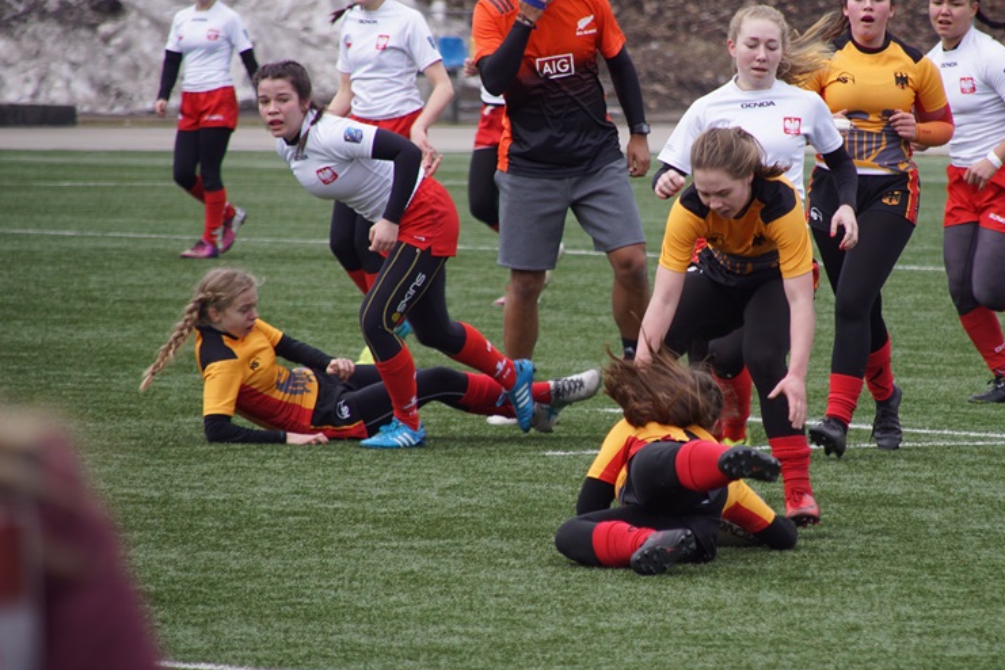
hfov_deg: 5.1
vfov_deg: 3.4
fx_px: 11305
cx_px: 671
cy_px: 334
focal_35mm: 405
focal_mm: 200
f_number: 6.3
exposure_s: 1/320
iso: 250
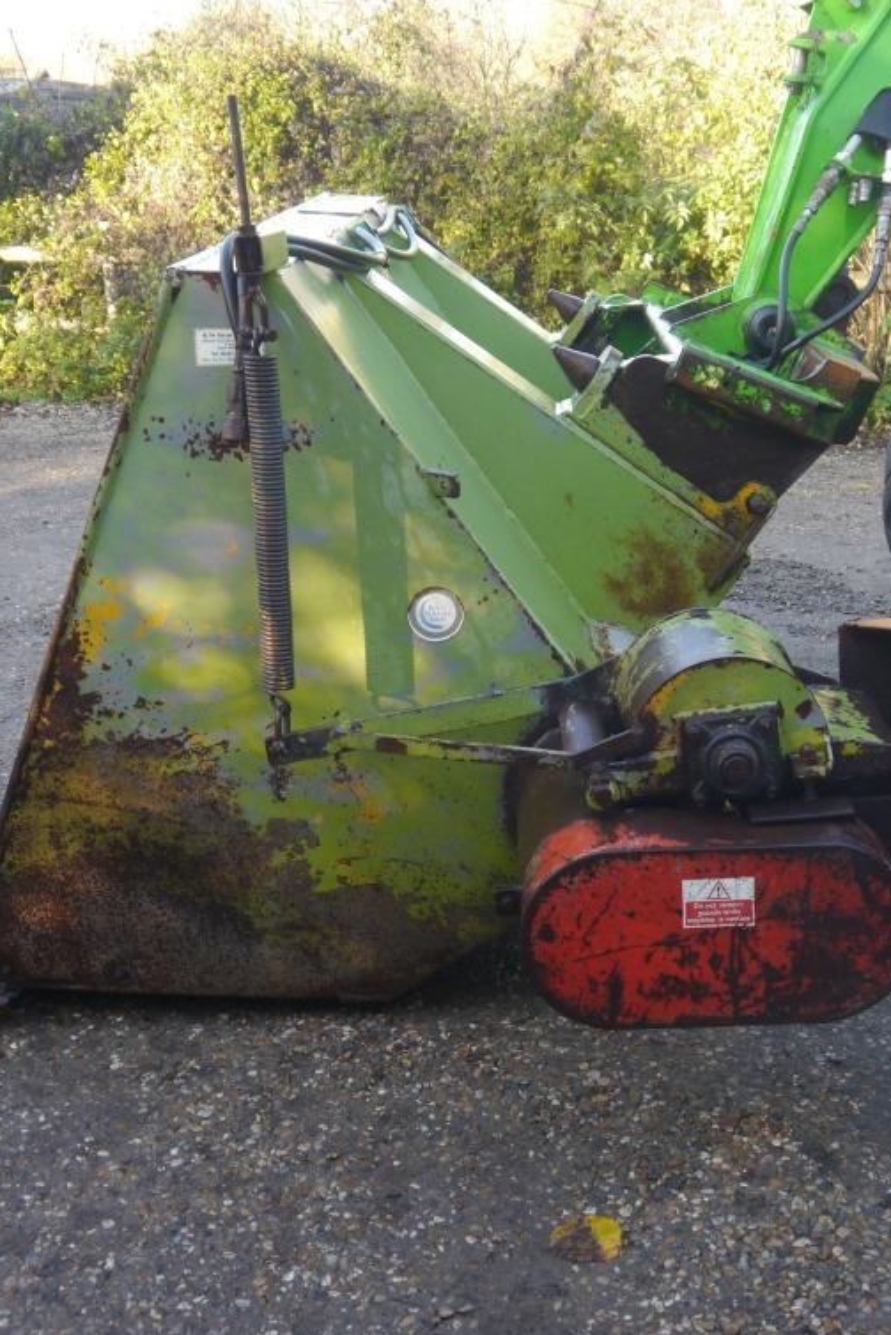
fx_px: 1781
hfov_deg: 28.1
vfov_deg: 41.1
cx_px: 507
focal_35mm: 48
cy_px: 676
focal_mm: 17
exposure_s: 1/60
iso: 160
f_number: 4
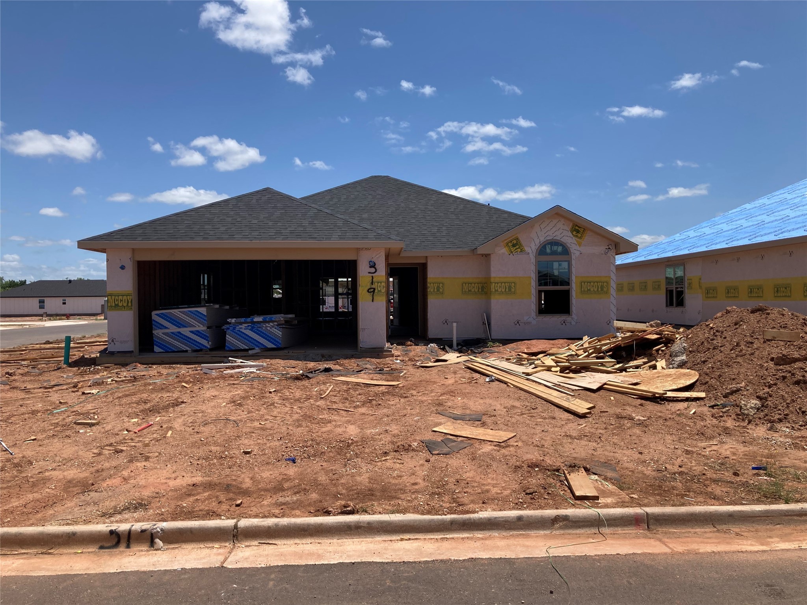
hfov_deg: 63.4
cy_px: 302
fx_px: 653
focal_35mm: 28
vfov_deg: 49.7
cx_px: 404
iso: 20
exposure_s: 1/2703
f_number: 1.8
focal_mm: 3.99
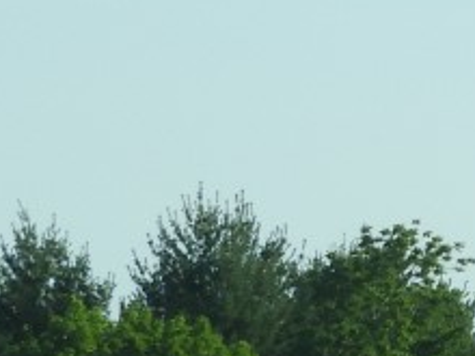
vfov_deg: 1.5
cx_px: 1198
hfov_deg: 2.0
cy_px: 414
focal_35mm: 984
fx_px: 13502
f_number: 5.2
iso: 100
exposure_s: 1/320
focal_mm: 26.9
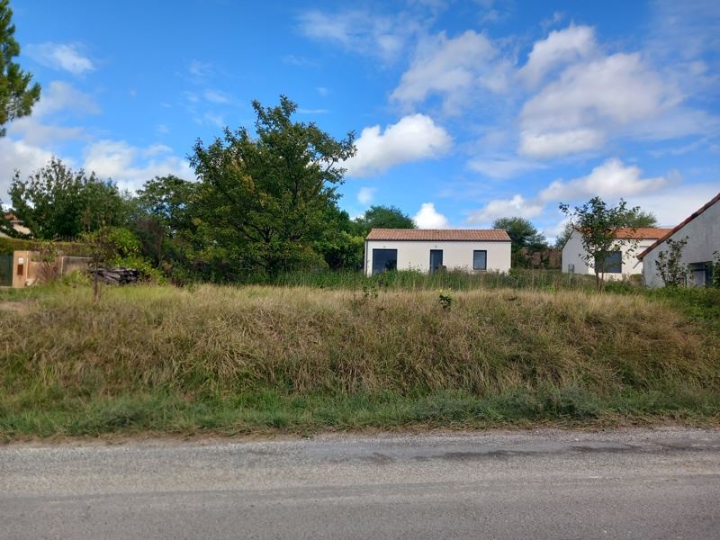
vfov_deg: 51.4
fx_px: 562
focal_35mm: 27
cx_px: 360
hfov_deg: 65.3
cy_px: 270
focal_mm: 4
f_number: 1.8
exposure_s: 1/368
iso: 20
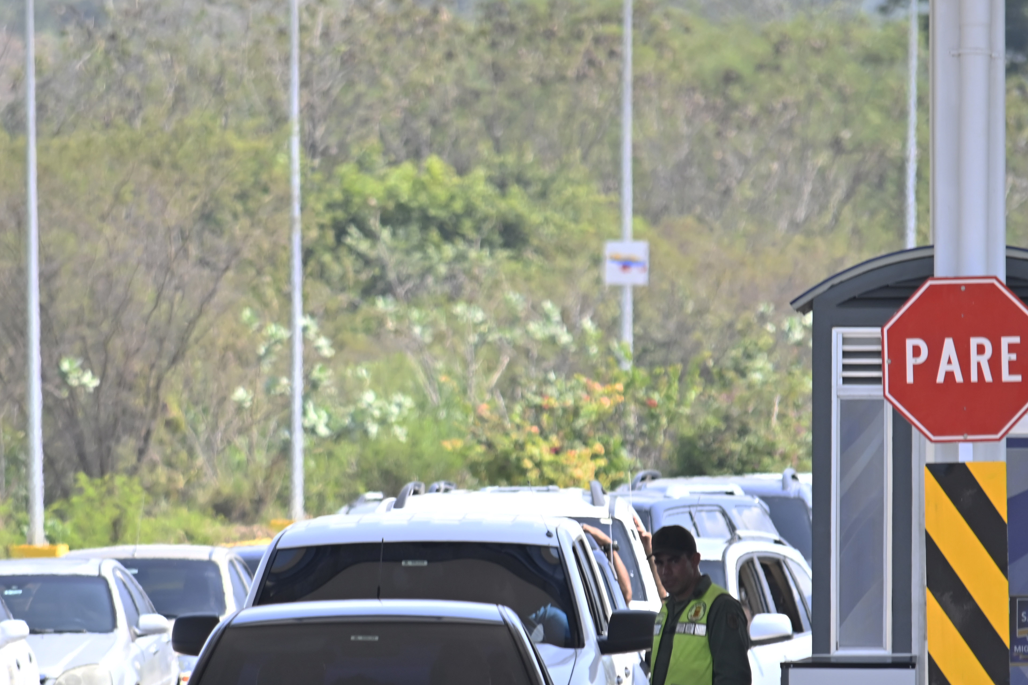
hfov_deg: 3.2
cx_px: 456
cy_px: 493
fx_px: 18617
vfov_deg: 2.1
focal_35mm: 652
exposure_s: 1/500
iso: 320
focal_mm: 300
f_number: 5.6
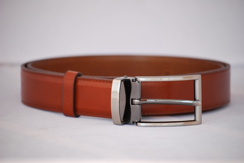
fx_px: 1119
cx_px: 122
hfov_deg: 12.4
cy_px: 82
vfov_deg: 8.3
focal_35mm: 165
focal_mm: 110
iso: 200
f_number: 4.8
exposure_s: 1/250
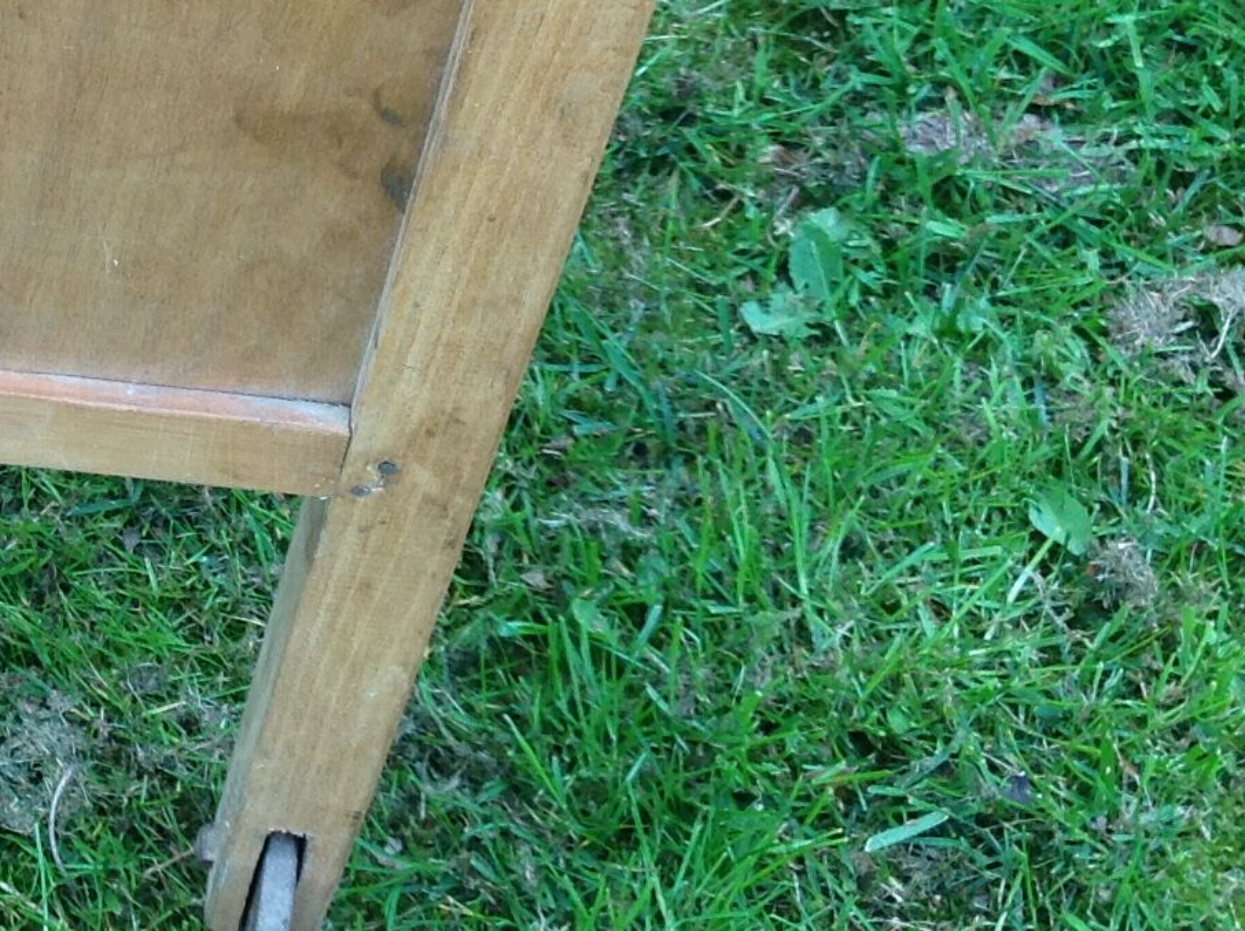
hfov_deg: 18.5
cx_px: -314
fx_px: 3592
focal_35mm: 100
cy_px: 77
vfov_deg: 14.6
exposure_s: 1/145
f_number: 2.4
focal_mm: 4.28
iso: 50
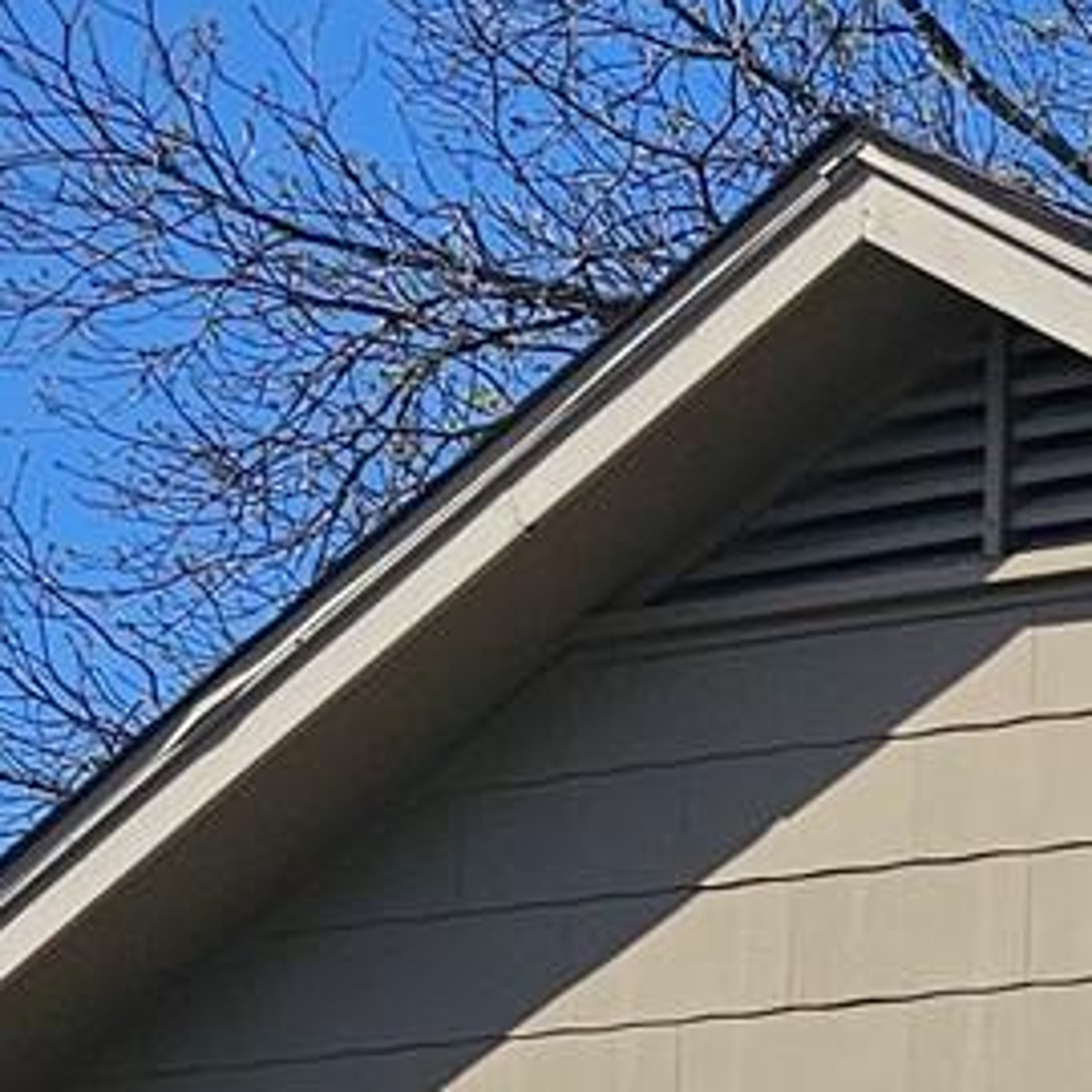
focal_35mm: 154
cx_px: 3620
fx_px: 5496
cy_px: 2386
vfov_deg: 10.2
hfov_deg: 8.7
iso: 10
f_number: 1.7
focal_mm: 6.3
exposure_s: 1/950
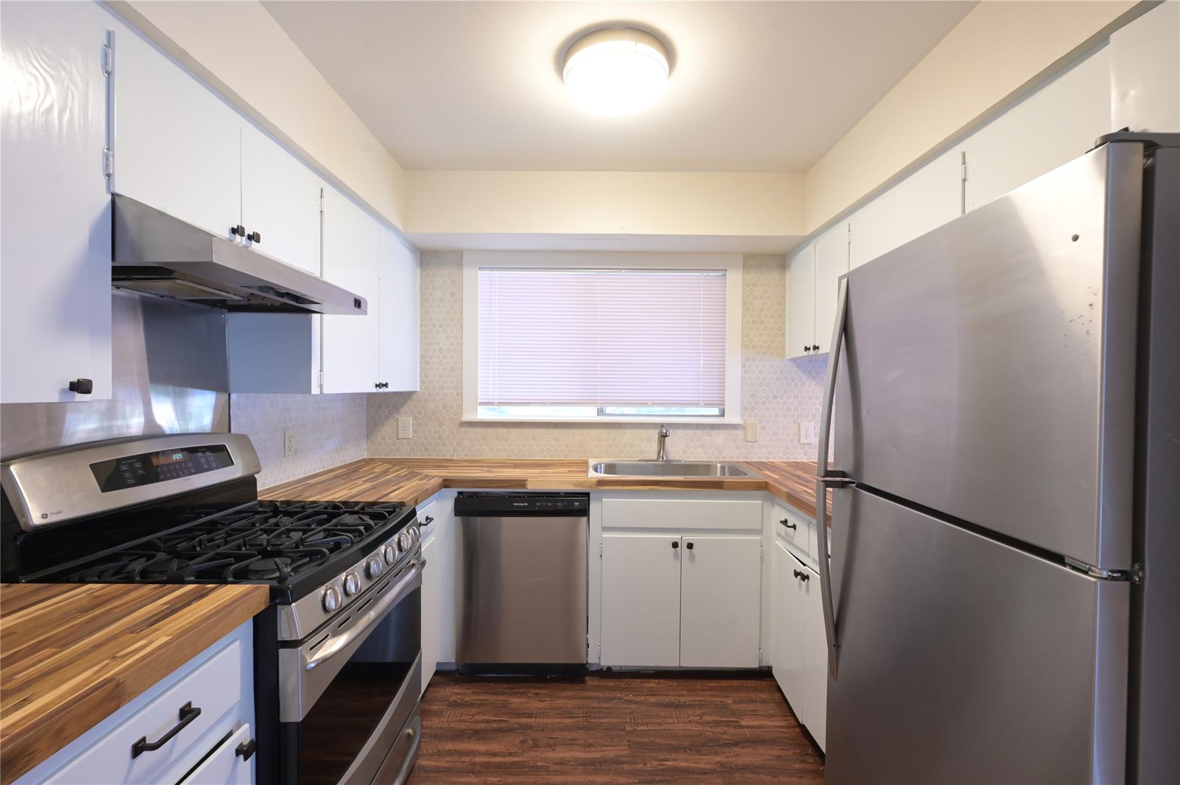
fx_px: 508
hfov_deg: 98.6
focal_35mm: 16
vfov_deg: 75.4
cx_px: 590
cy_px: 392
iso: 640
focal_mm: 15.5
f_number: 9
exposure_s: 1/3
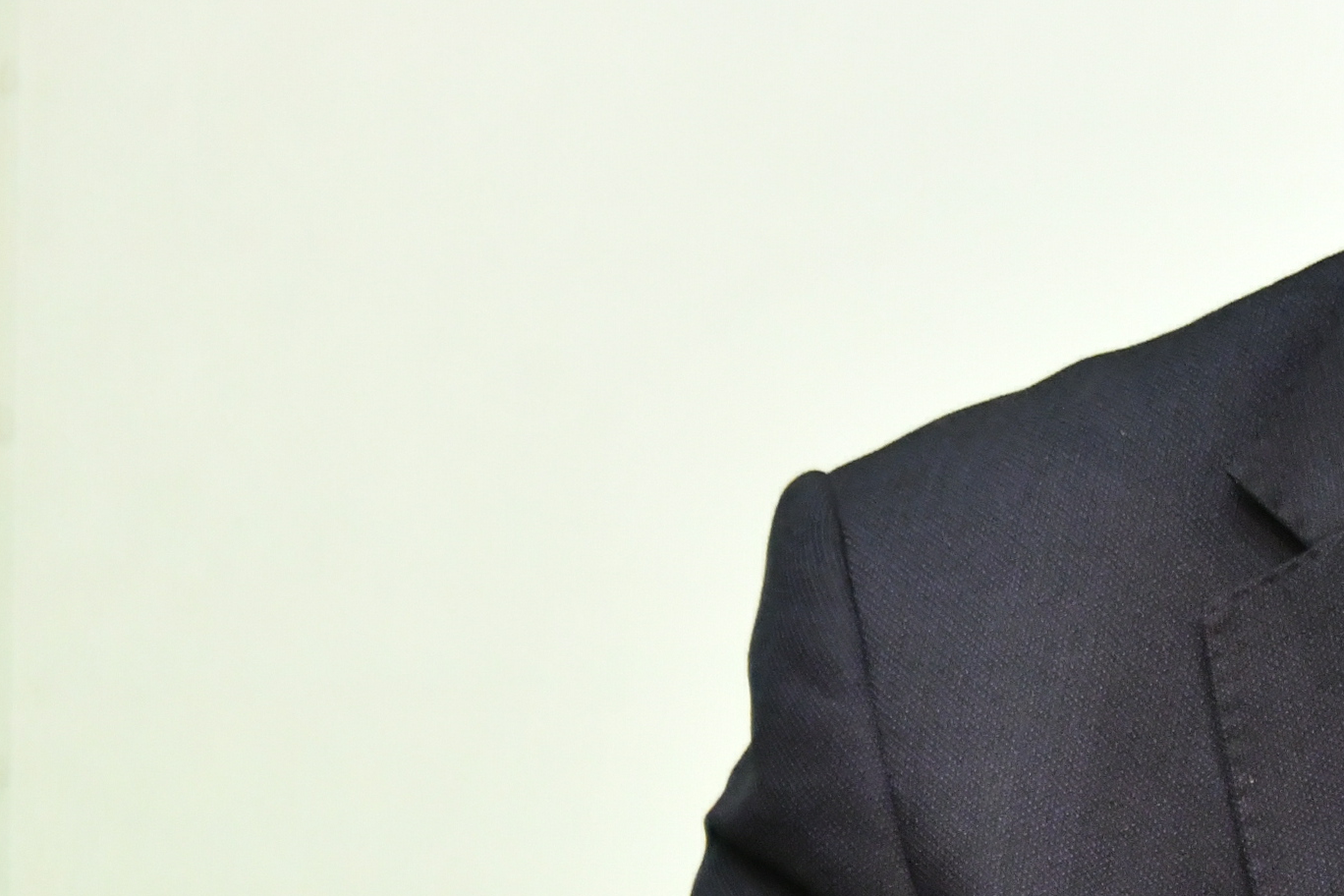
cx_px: 1754
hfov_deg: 3.0
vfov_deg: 2.0
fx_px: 25907
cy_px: 454
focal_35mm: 694
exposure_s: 1/100
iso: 5000
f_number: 5.6
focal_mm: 230
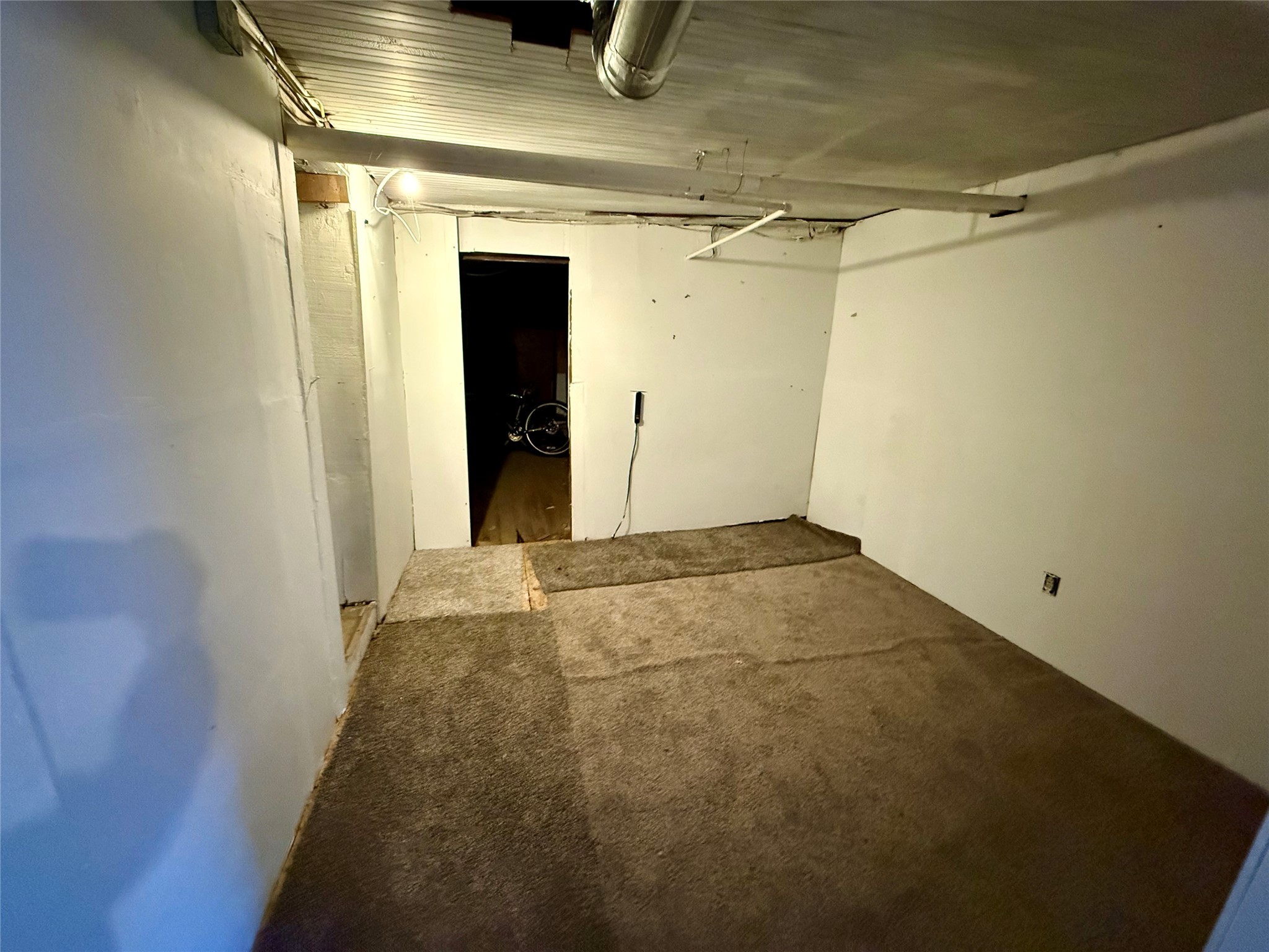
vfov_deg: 85.7
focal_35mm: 14
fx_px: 513
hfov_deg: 102.1
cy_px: 476
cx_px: 634
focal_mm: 2.22
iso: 1250
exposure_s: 1/60
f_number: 2.2
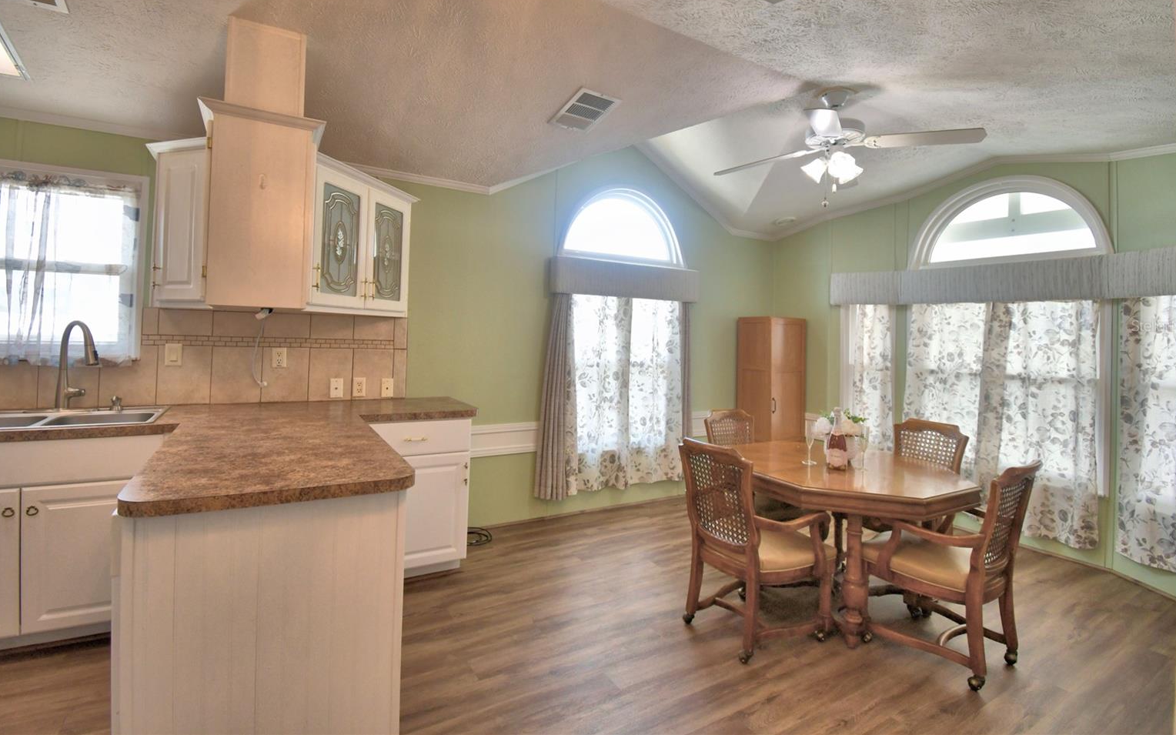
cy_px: 326
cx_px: 584
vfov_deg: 71.0
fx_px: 513
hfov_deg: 97.8
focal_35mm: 16
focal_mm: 10
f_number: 4.5
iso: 360
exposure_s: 1/125
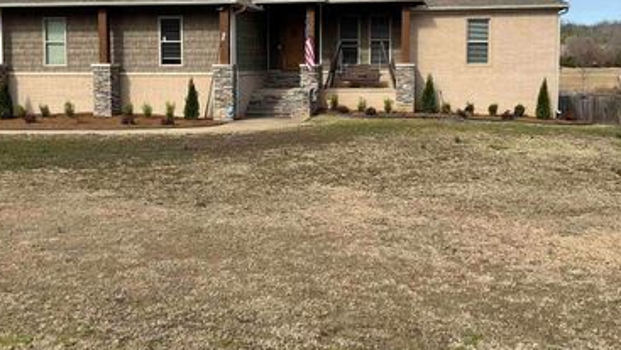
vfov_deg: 27.6
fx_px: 709
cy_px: 111
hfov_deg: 47.3
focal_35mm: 43
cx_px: 291
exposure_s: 1/1786
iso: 16
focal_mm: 3
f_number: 1.8
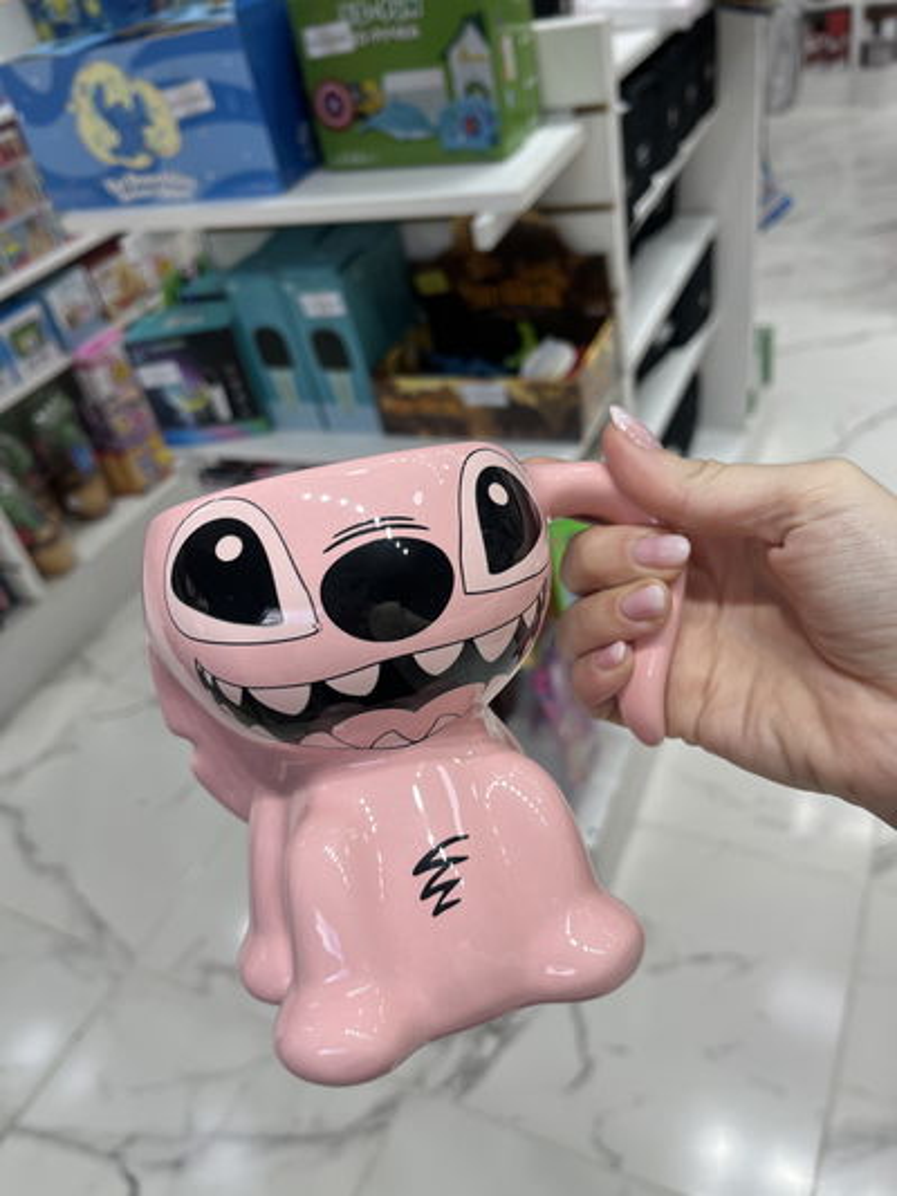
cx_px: 448
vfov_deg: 67.3
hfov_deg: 53.1
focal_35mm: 26
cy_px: 598
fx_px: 898
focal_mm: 5.1
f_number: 1.6
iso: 40
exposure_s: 1/181
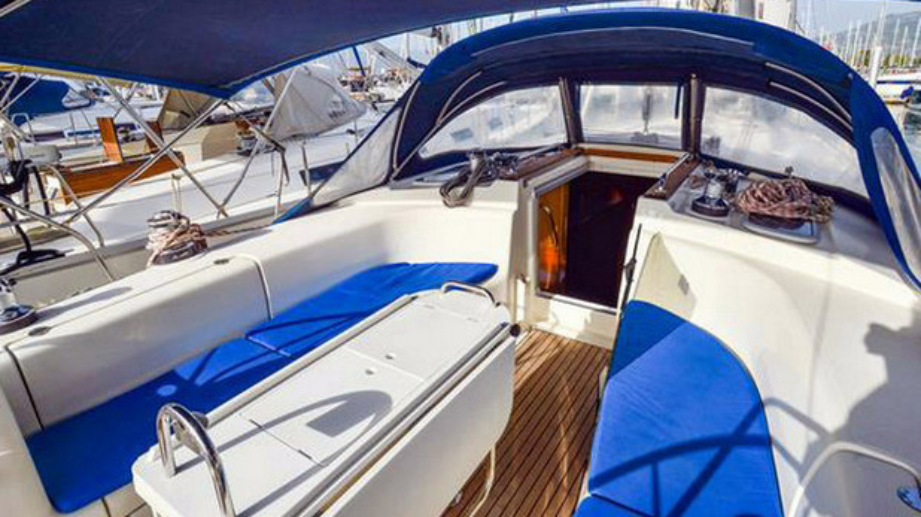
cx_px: 460
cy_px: 211
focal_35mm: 20
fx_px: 488
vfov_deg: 55.5
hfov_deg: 86.7
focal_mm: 19
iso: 200
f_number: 11
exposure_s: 1/500
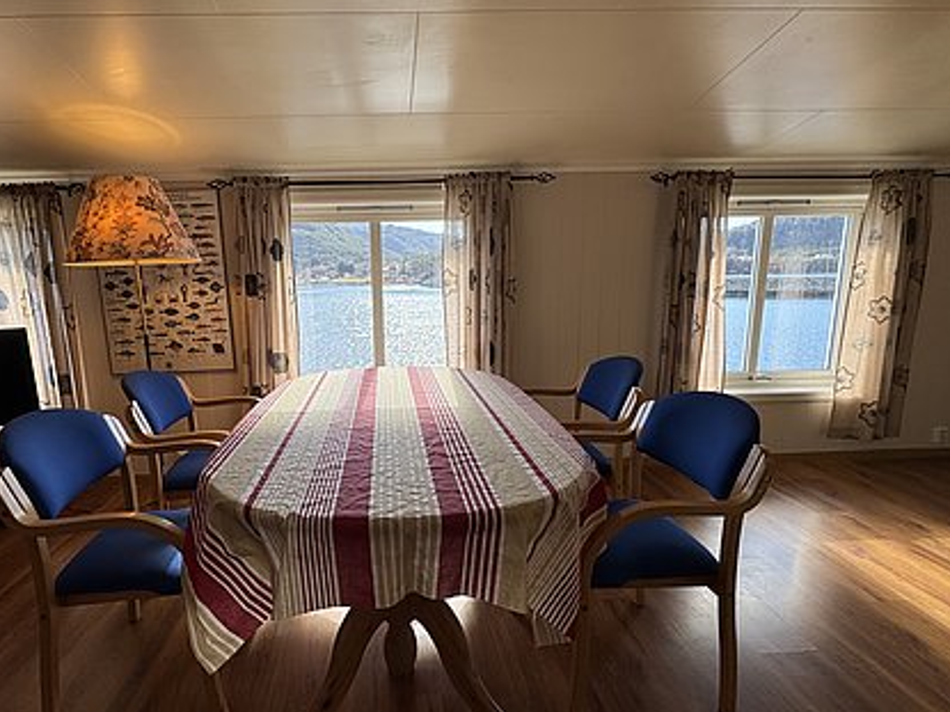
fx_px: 494
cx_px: 404
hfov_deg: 87.2
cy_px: 364
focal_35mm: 18
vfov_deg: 71.6
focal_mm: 2.22
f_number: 2.2
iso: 40
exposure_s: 1/235
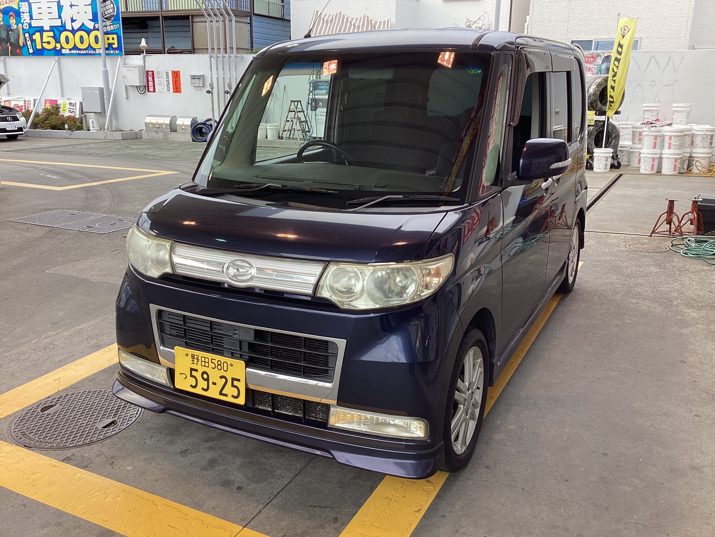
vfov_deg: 45.4
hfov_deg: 58.4
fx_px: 640
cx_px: 358
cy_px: 268
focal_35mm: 31
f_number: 2.4
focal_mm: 3.3
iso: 40
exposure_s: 1/100
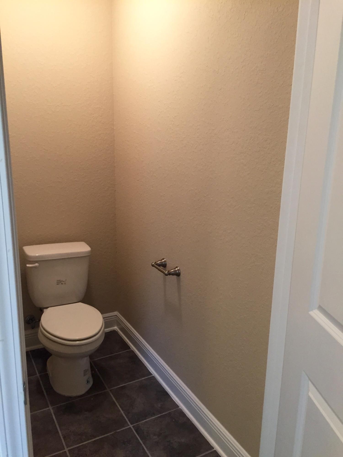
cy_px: 228
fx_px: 383
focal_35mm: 29
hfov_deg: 48.2
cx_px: 172
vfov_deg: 61.7
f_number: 2.2
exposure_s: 1/30
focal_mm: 4.15
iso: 125
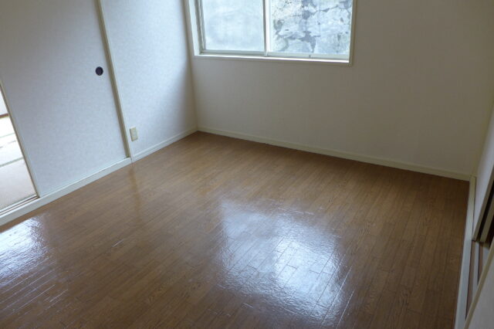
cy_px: 164
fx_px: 329
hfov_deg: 73.8
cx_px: 247
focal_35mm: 24
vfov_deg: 53.1
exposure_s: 1/100
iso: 80
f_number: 1.8
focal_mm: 4.7
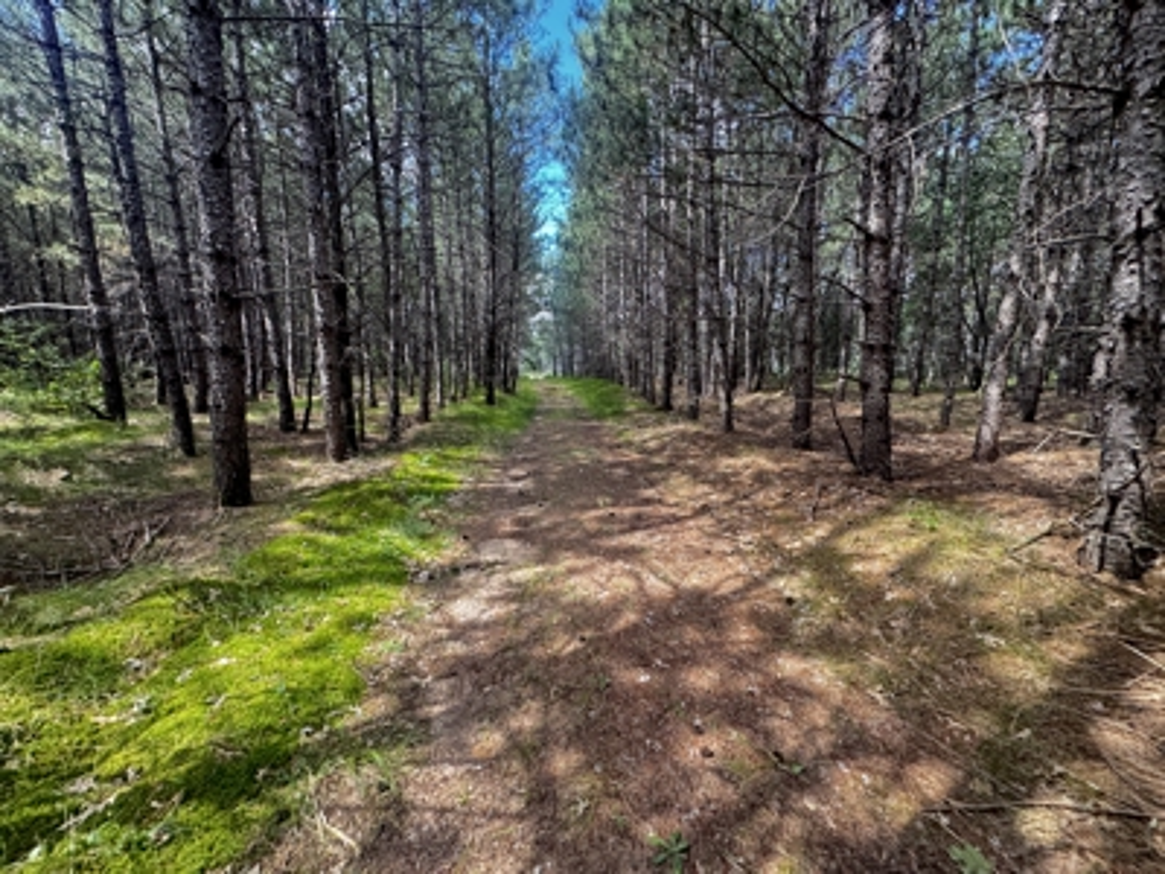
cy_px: 437
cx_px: 582
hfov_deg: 102.1
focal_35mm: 14
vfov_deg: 85.7
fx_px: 471
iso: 100
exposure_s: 1/99
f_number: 2.2
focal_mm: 2.22
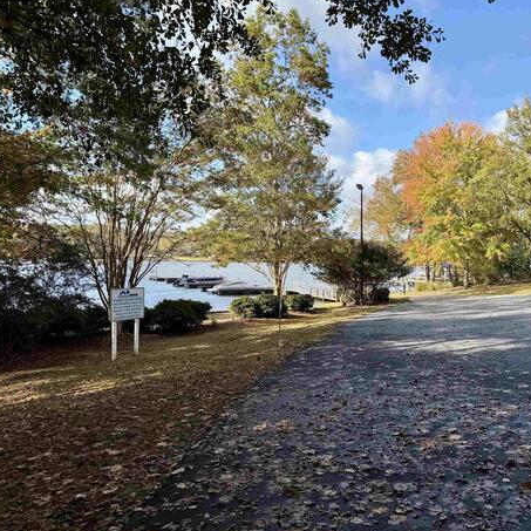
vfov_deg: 54.0
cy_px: 258
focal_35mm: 30
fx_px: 521
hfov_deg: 53.4
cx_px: 332
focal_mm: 6.76
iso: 80
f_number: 1.78
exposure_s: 1/1770
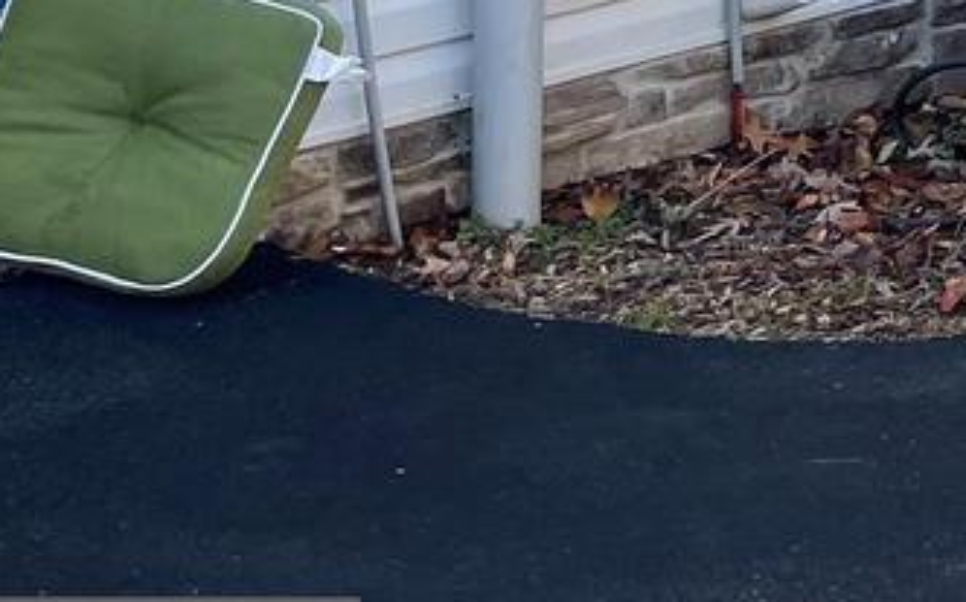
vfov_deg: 10.0
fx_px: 3026
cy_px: -806
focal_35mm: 115
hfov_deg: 14.8
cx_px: 1944
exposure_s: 1/466
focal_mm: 5.1
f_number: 1.6
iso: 32
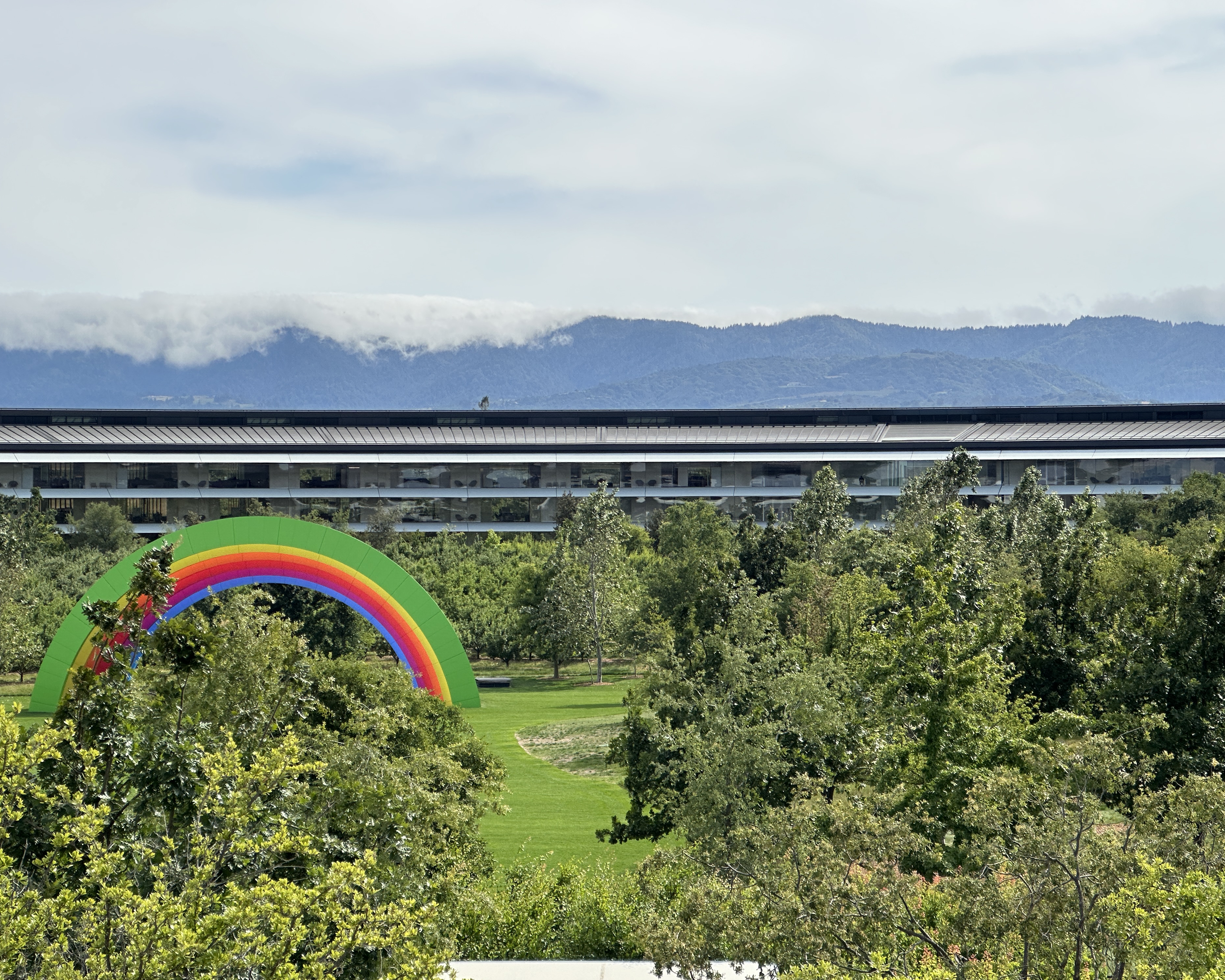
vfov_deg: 18.9
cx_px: 588
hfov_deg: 23.6
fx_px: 2937
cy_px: 492
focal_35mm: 81
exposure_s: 1/518
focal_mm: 9
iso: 32
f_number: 2.8
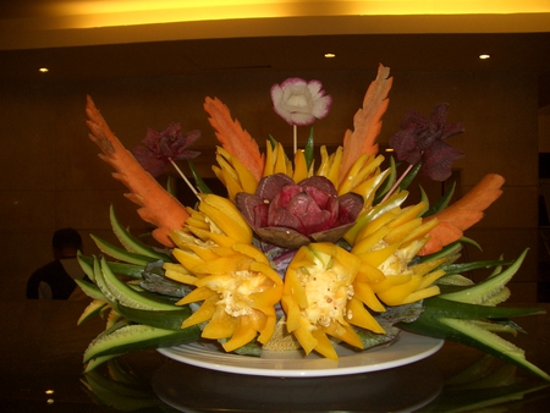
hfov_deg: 52.6
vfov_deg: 40.7
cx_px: 275
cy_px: 206
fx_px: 556
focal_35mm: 35
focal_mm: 5.8
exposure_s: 1/60
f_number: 2.6
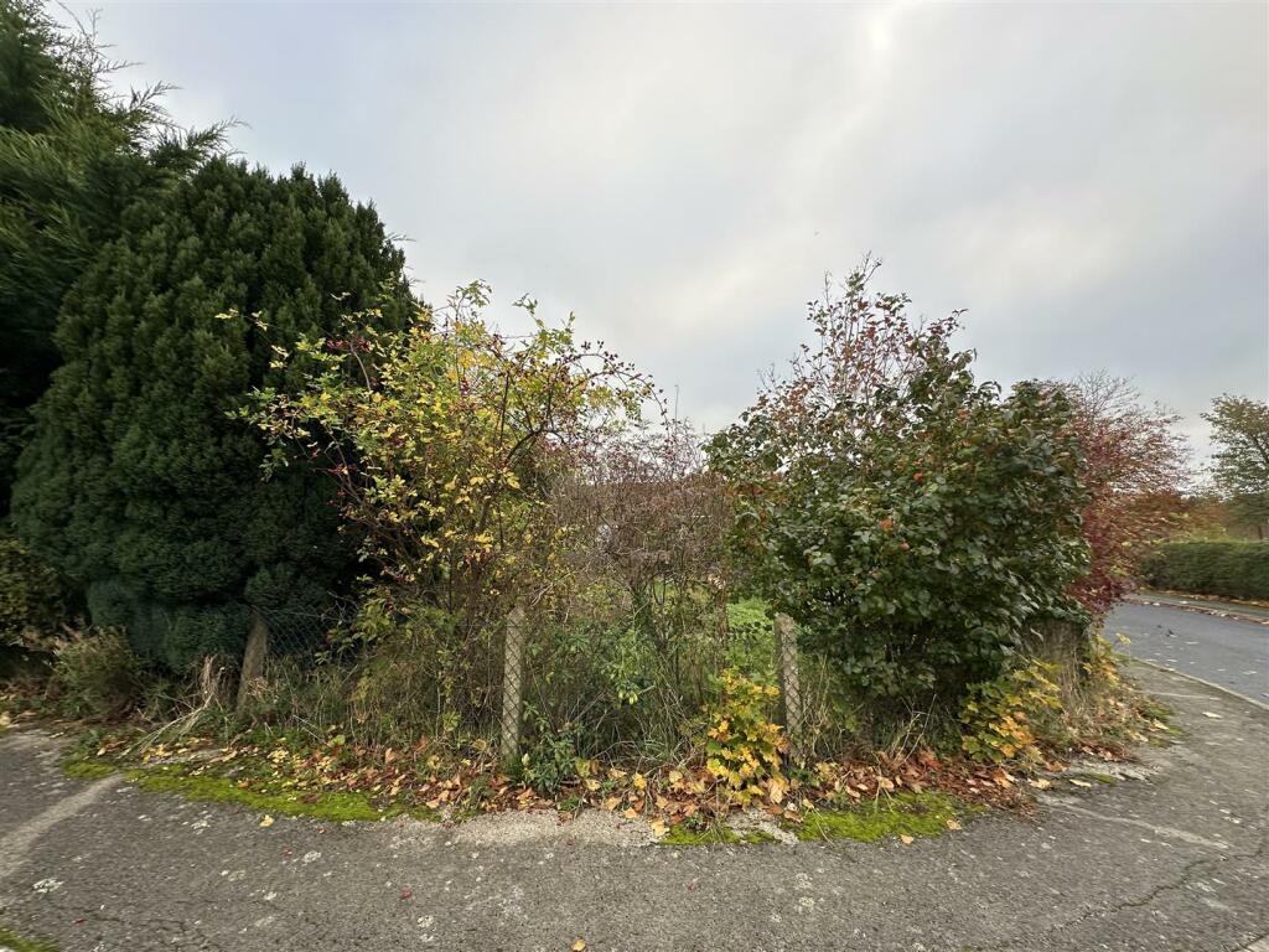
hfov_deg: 102.1
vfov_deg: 85.7
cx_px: 634
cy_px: 476
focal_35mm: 14
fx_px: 513
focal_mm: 2.22
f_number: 2.2
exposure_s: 1/151
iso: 40
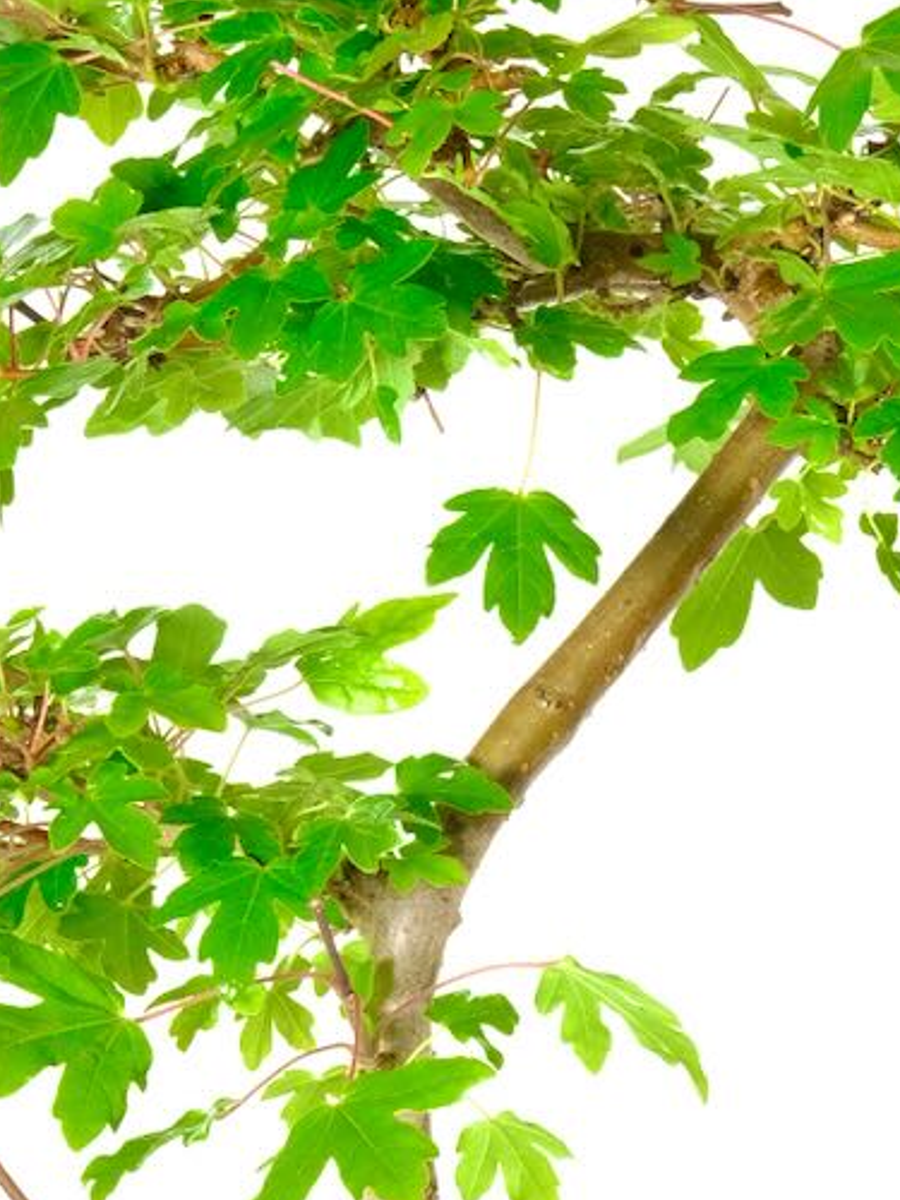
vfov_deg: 7.6
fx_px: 9048
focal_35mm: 261
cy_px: 878
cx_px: 612
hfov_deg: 5.7
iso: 1600
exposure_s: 1/13
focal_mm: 70.5
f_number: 11
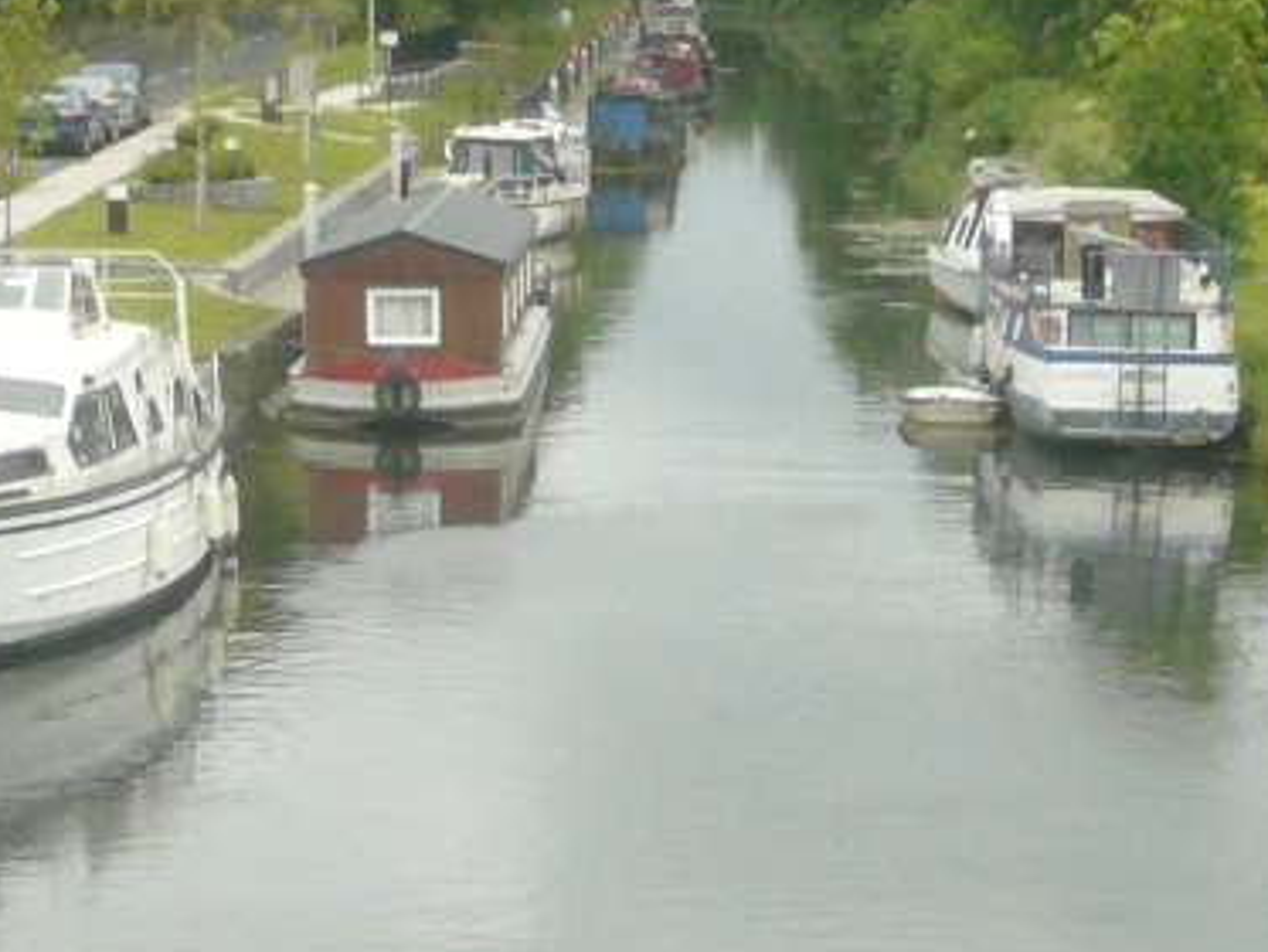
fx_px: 4397
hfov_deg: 16.4
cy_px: 1510
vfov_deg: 11.7
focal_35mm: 120
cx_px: 826
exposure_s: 1/400
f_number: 2.8
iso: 100
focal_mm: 4.6
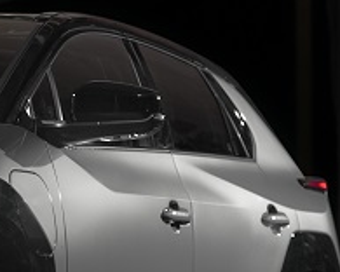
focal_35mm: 265
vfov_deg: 5.8
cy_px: 213
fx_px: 2667
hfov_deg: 7.1
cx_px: -214
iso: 100
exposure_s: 1/1.25
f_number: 3.5
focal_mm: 55
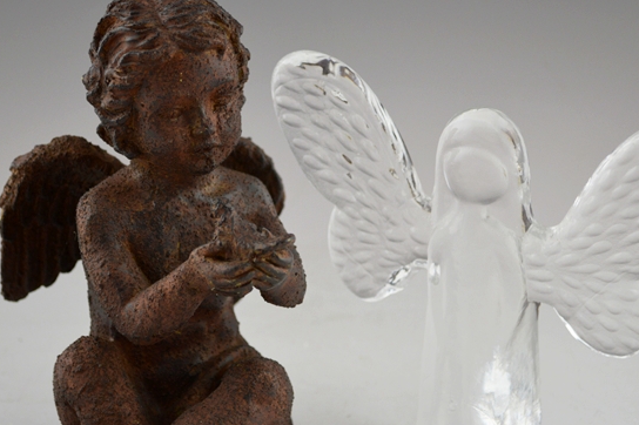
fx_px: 1437
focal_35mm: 81
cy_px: 245
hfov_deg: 25.1
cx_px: 323
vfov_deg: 16.8
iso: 400
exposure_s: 1/60
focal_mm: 42
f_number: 5.3
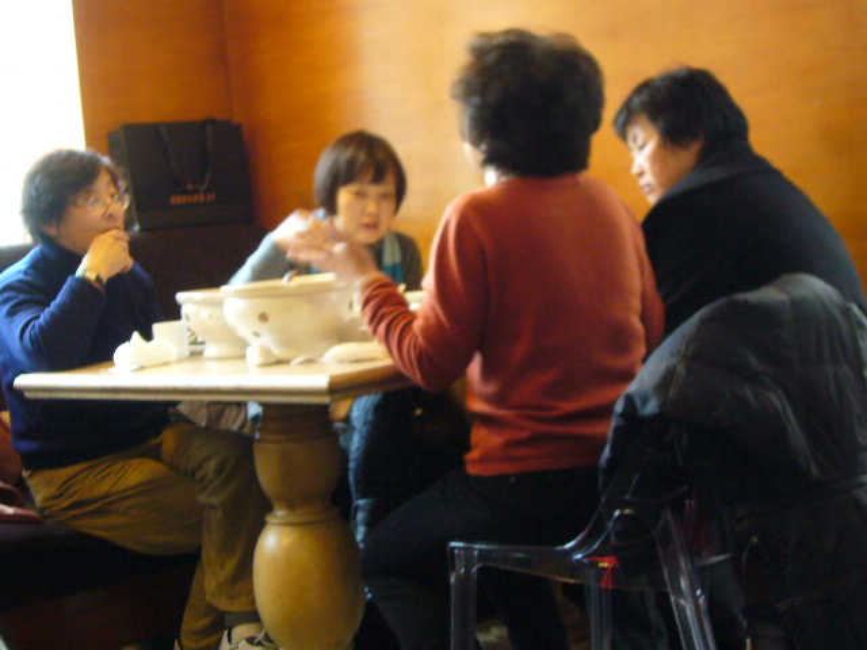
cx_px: 434
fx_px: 1578
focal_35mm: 63
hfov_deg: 30.7
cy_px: 325
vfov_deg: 23.3
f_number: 3.5
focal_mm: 7.5
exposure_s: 1/10
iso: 200
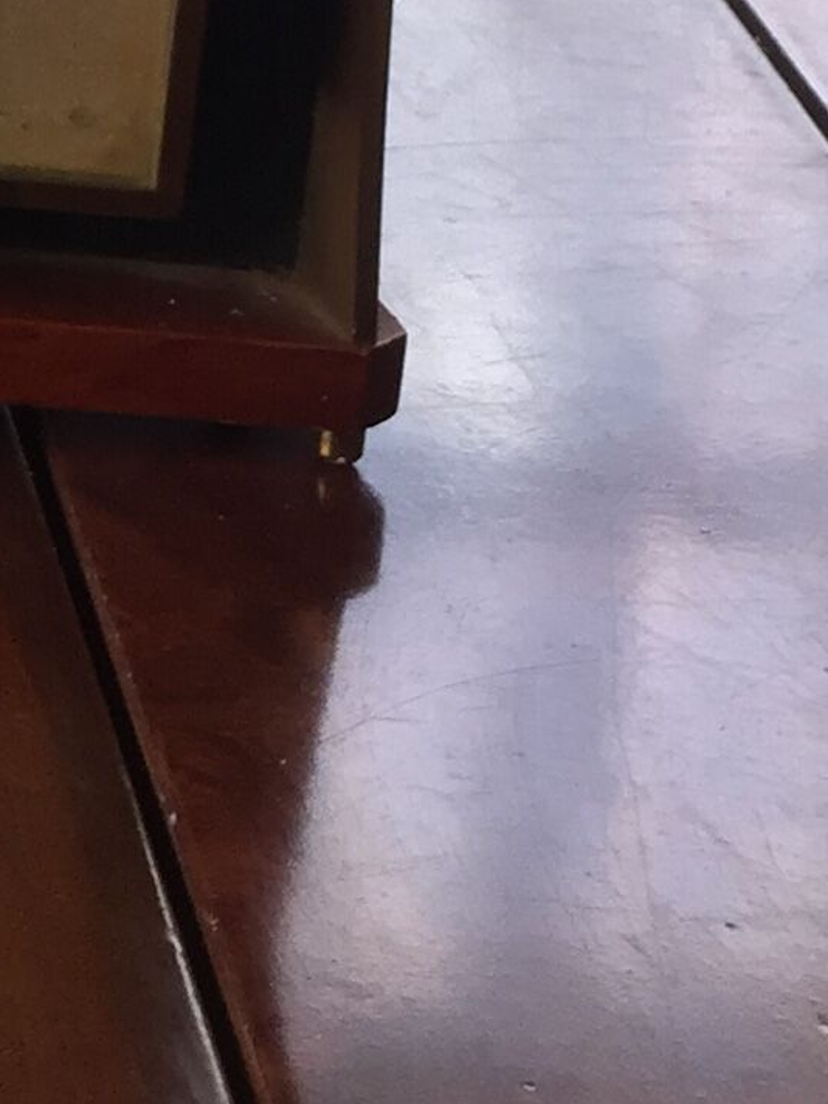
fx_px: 4242
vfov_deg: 13.3
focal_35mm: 133
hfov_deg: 10.5
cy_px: -879
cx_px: -673
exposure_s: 1/100
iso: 50
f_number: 2.2
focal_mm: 4.15
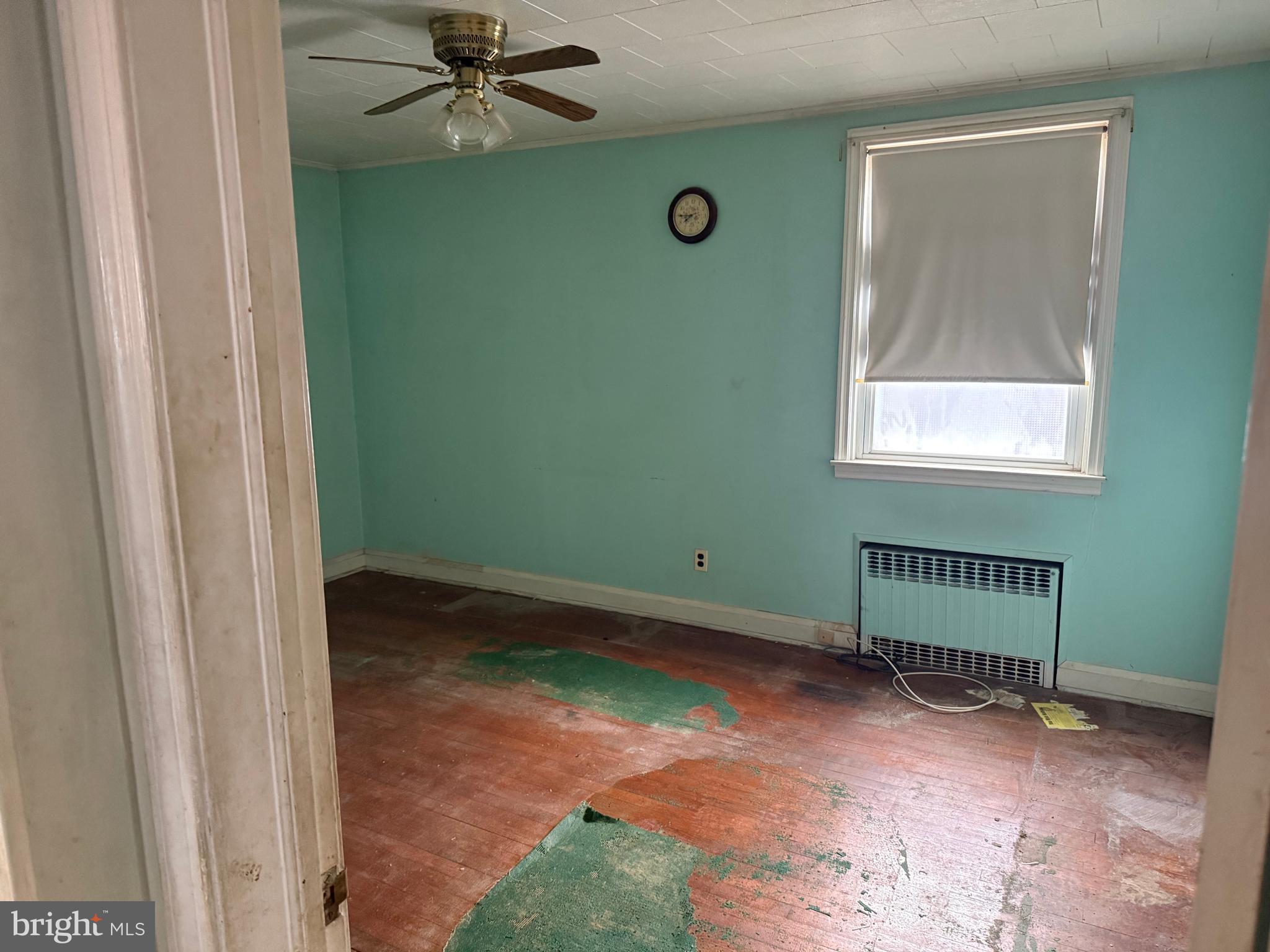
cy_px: 476
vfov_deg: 56.8
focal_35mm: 24
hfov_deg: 71.6
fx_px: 881
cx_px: 635
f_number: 1.78
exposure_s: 1/48
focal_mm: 6.76
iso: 800
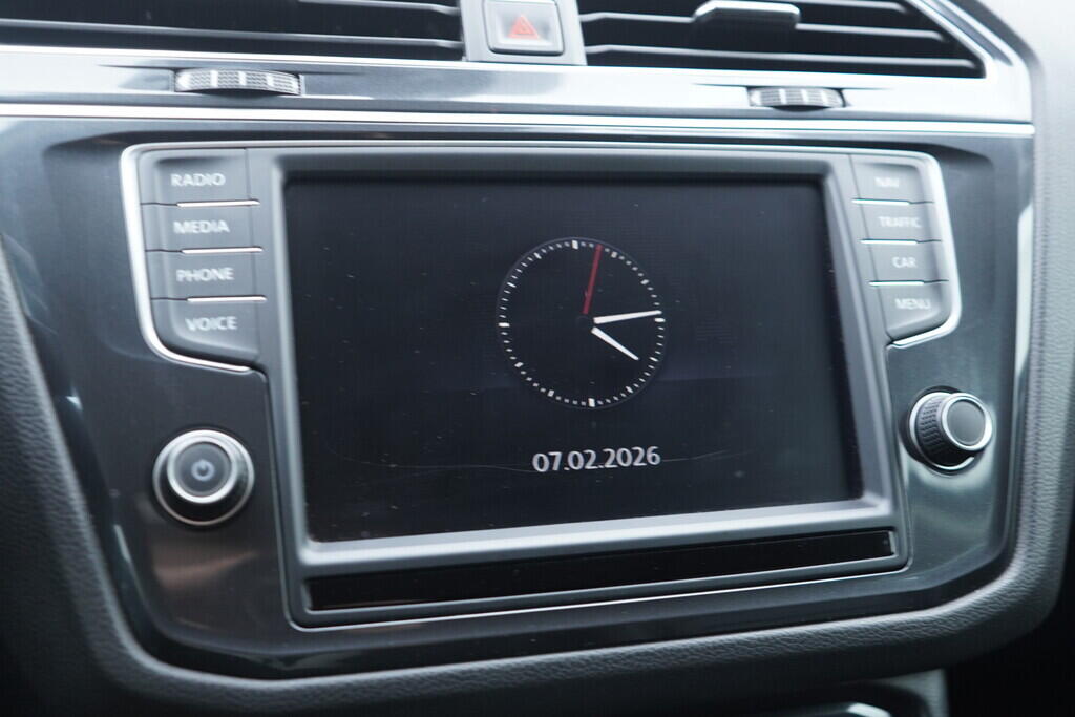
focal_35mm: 36
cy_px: 358
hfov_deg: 53.1
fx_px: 1075
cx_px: 538
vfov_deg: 36.9
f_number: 2.8
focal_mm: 24
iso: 640
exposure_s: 1/40
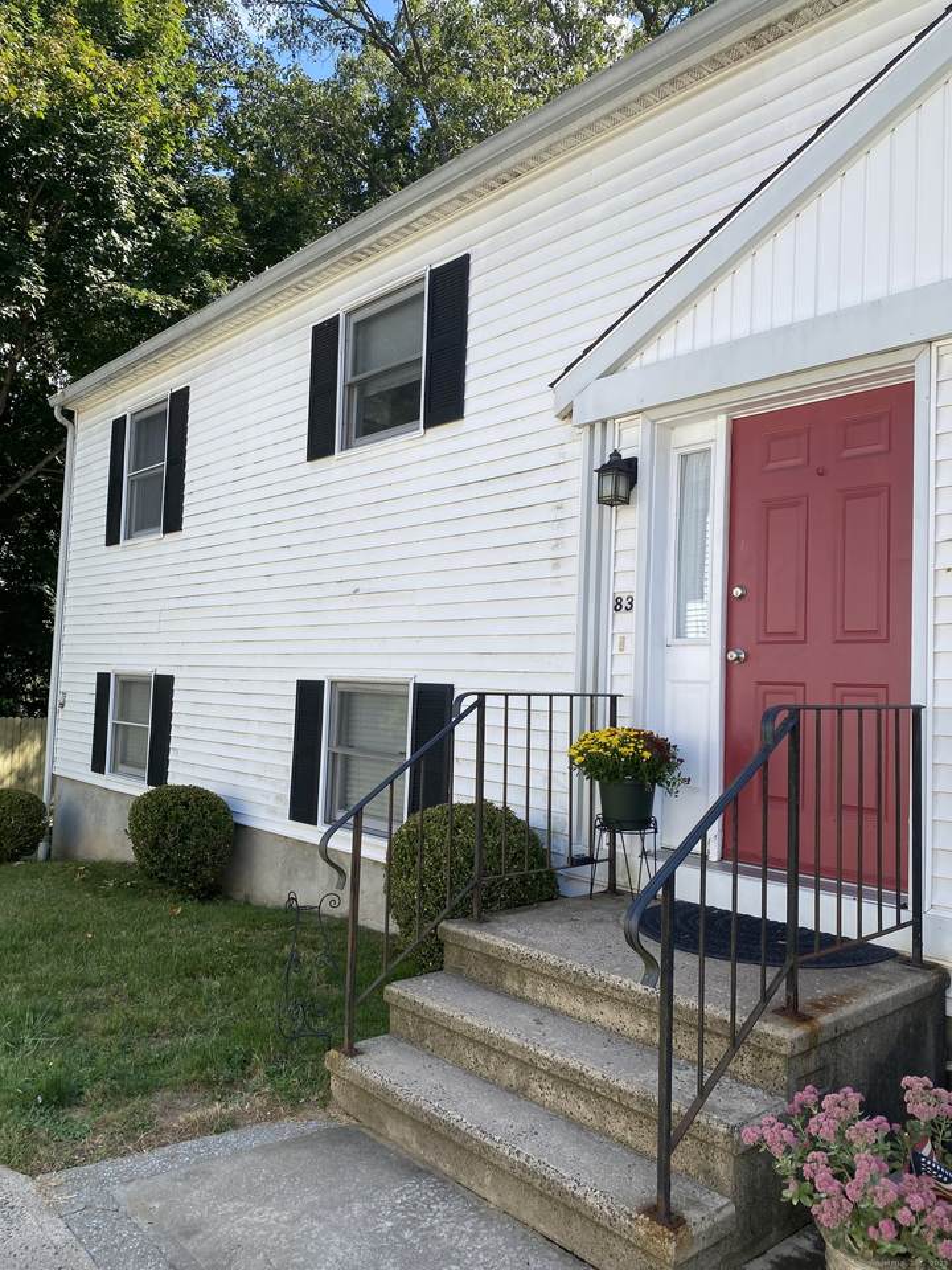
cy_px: 635
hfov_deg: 53.1
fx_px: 953
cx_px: 476
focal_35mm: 26
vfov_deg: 67.3
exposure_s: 1/1206
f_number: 1.8
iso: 32
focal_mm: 4.25
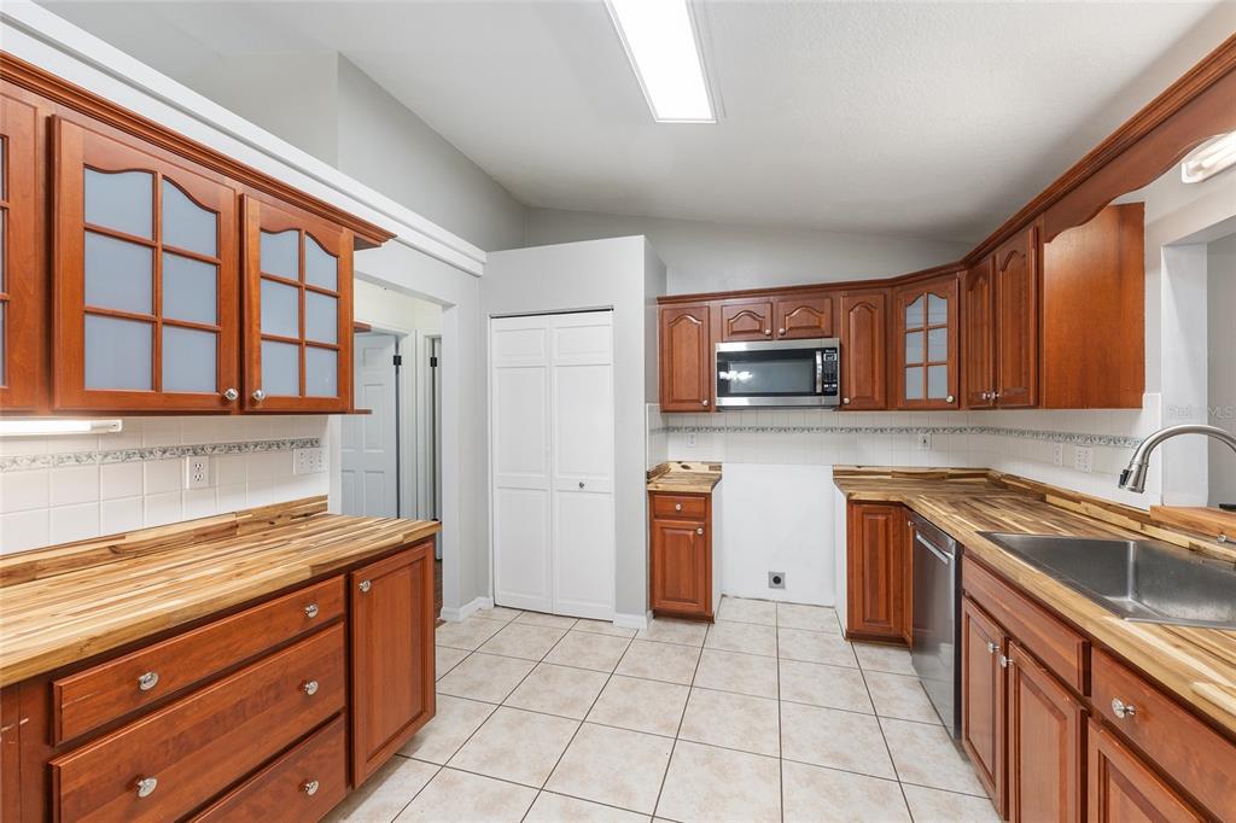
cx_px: 618
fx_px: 480
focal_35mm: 14
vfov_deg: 81.2
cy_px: 412
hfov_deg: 104.3
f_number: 7.1
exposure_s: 1/8
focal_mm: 14
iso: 400
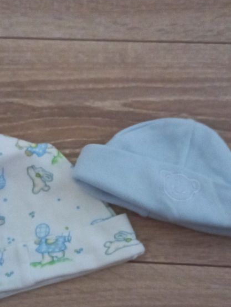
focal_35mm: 45
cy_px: 180
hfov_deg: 32.1
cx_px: 93
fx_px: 400
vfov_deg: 41.9
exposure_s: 1/16
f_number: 2
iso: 1600
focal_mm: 4.6
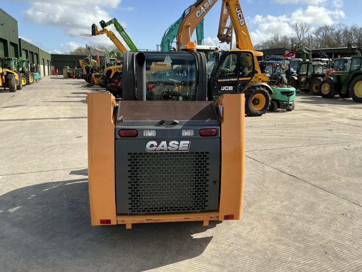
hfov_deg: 63.4
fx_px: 293
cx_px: 181
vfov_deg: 49.7
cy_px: 136
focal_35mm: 28
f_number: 1.8
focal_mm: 3
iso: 25
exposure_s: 1/1490
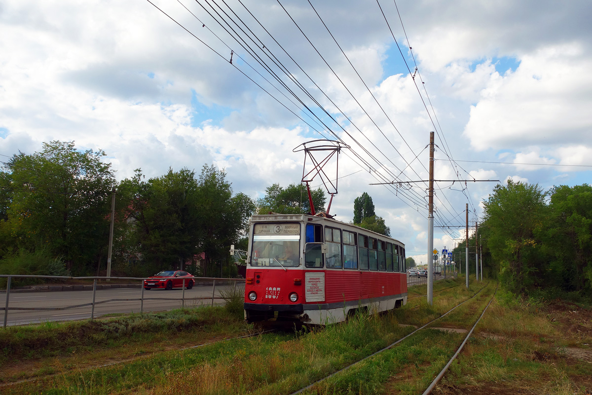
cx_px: 296
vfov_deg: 40.0
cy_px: 198
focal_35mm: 33
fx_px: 543
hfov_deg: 57.2
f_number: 5
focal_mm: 12.32
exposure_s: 1/500
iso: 125
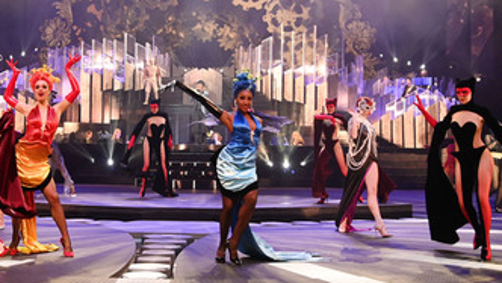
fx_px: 719
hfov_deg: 38.4
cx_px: 212
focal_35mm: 54
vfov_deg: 22.1
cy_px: 77
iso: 5000
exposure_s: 1/125
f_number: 5
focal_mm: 38
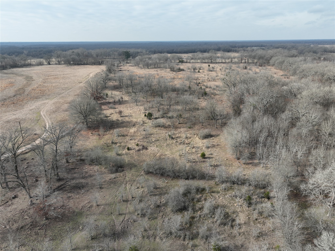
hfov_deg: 71.6
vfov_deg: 56.8
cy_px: 126
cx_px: 168
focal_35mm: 24
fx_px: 232
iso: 100
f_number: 2.8
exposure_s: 1/1000
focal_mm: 12.29
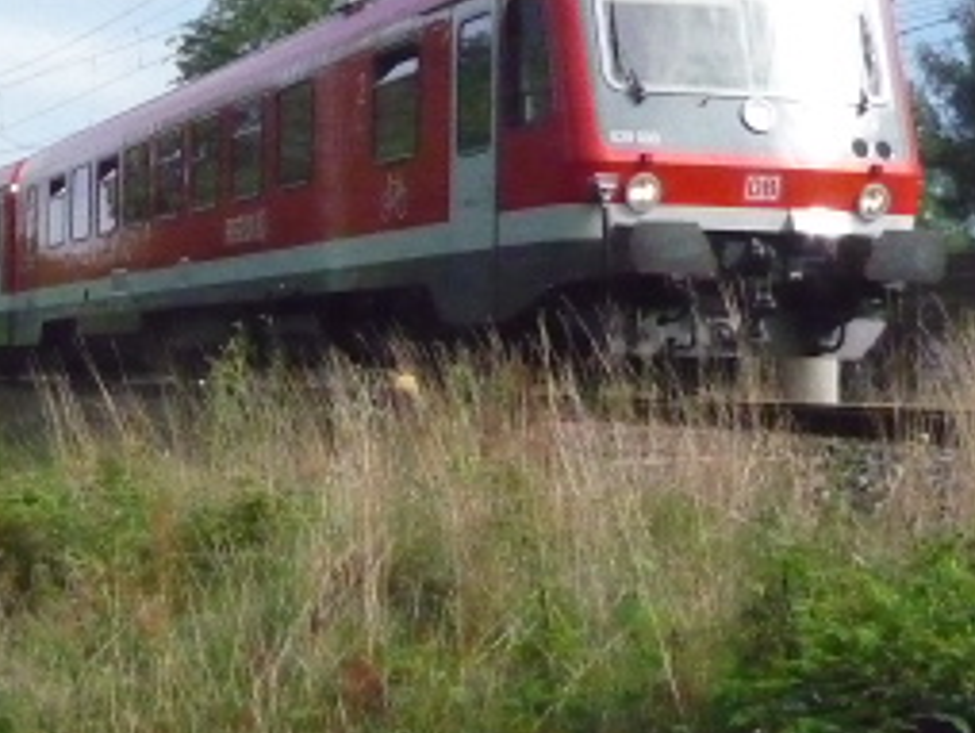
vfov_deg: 17.8
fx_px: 2340
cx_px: 157
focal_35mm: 83
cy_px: 238
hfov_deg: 23.1
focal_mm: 5.5
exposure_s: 1/2000
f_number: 8
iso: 1600
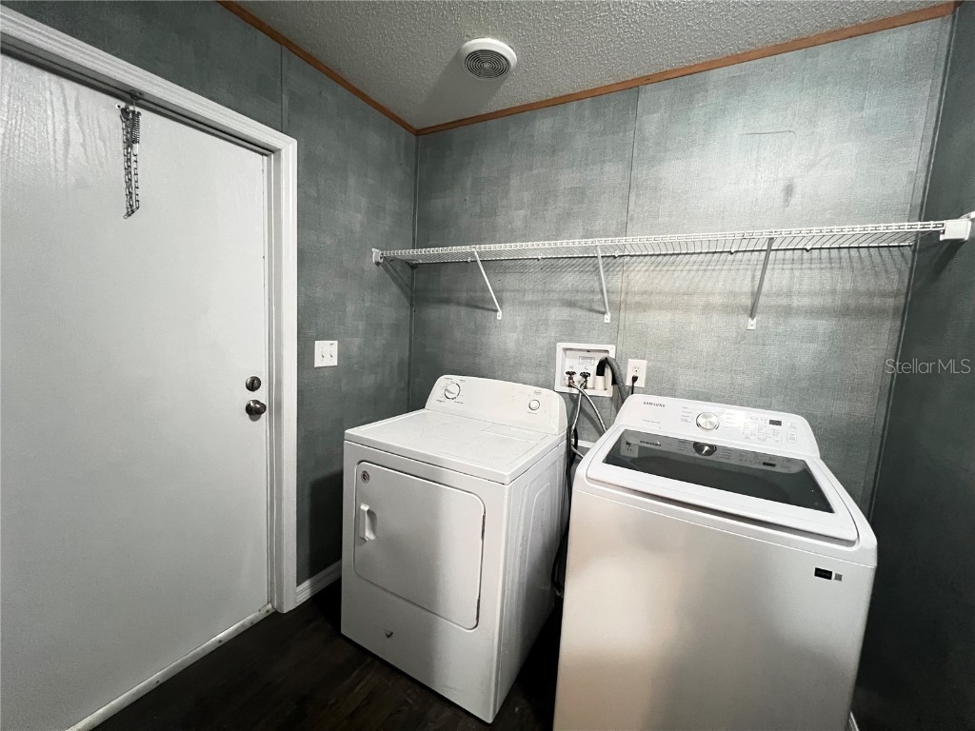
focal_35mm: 13
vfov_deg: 89.9
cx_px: 488
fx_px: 366
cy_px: 366
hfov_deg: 106.2
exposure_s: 1/30
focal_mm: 1.57
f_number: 1.8
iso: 800
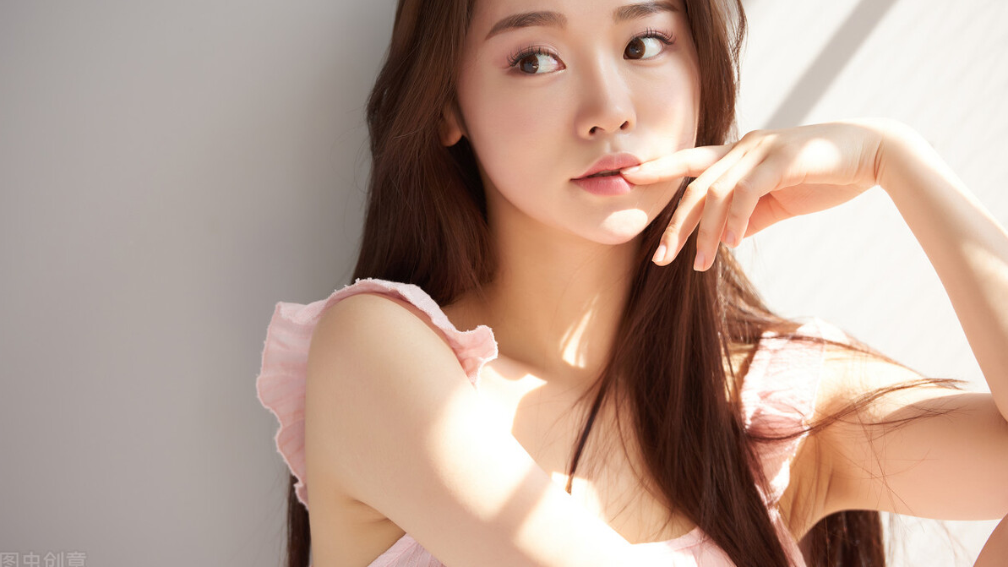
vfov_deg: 6.2
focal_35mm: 195
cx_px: 502
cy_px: 243
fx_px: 5212
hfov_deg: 11.0
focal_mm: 185
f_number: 4
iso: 400
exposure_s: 1/800
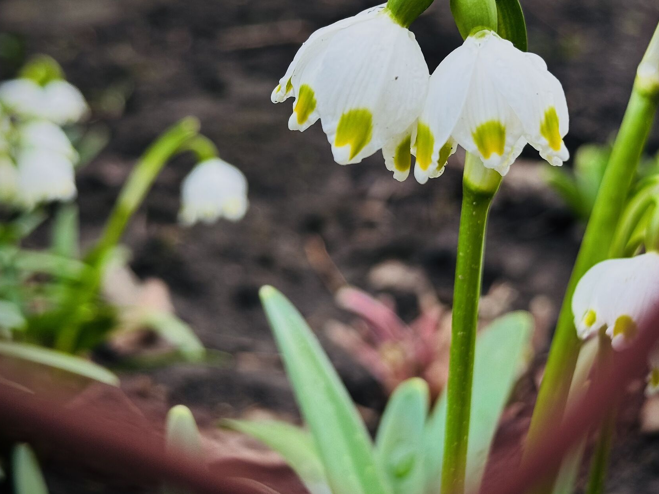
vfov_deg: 21.2
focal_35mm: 69
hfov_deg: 28.1
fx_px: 1313
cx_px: 374
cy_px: 178
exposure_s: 1/142
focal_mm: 6.76
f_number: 1.78
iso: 50
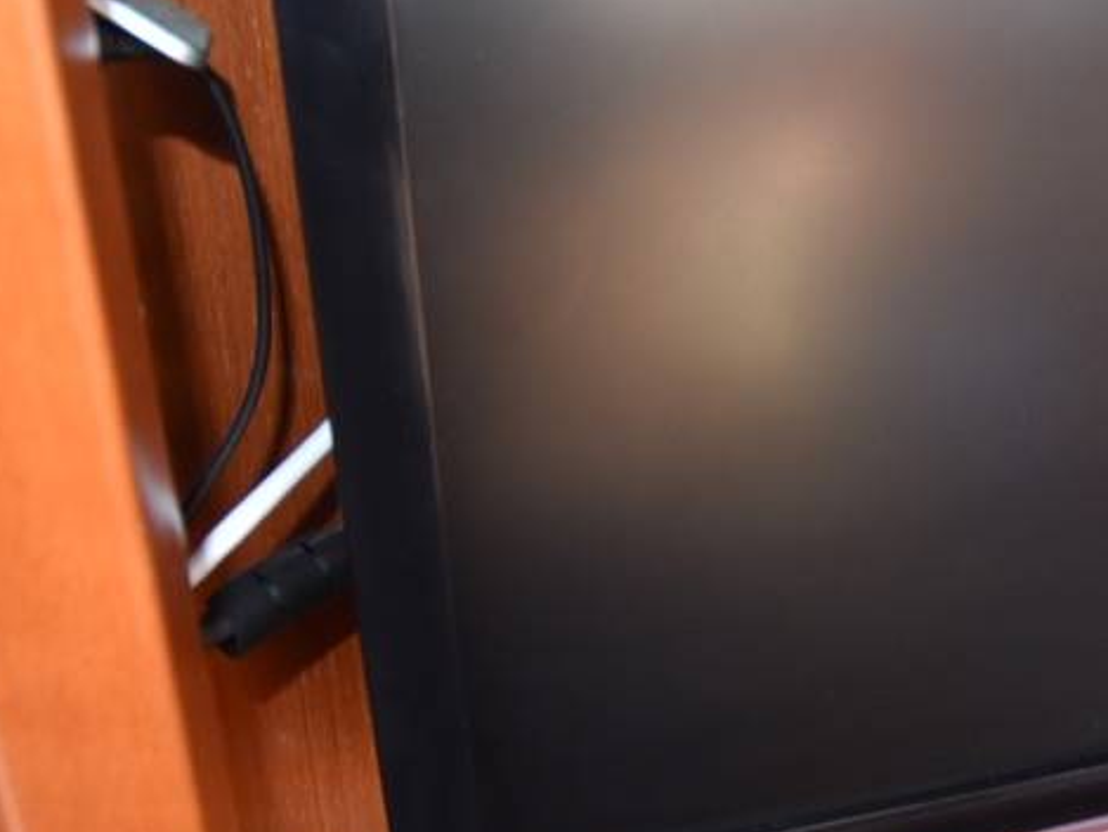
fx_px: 1281
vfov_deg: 35.9
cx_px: 839
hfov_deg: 45.1
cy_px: 486
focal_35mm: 40
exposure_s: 1/60
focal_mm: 10
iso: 800
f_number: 4
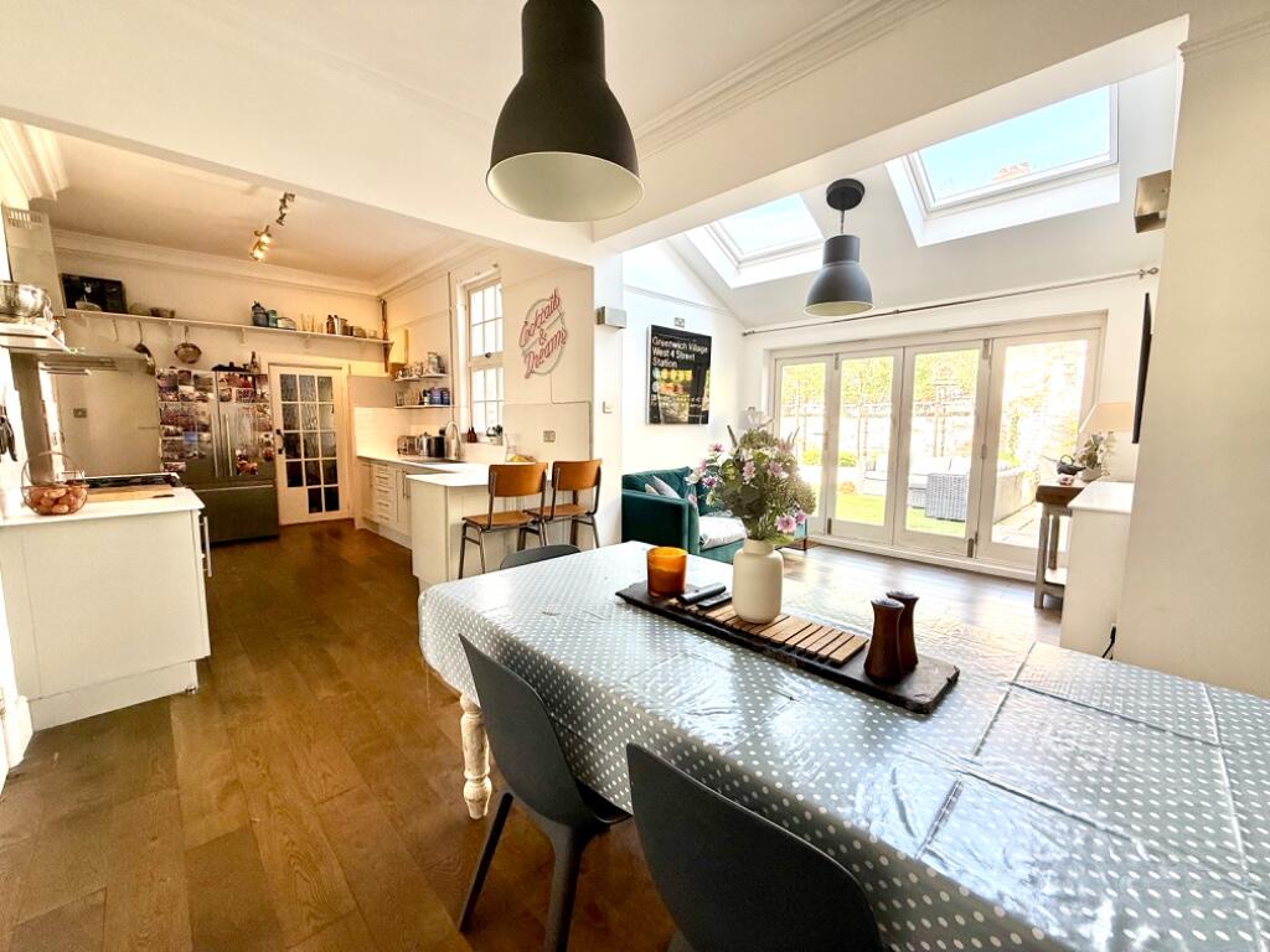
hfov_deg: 102.1
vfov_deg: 85.7
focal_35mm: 14
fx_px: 514
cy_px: 476
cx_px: 635
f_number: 2.2
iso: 80
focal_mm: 2.22
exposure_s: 1/99
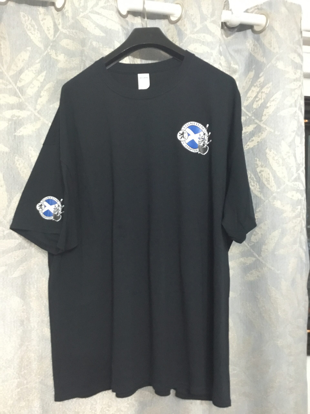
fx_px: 370
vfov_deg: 58.4
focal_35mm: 31
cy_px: 207
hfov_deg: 45.4
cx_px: 155
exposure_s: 1/17
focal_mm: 3.3
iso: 400
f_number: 2.4
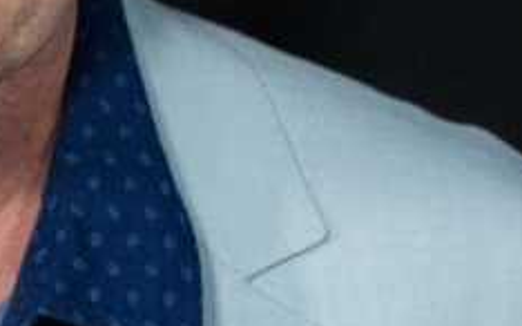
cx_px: -123
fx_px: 4863
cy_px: 63
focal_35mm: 342
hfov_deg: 6.1
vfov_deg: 3.8
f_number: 2.8
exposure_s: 1/800
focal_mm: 70
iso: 2500
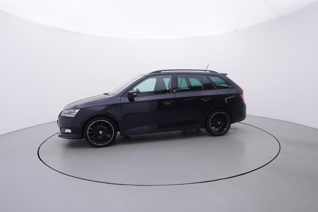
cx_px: 159
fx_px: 199
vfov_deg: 56.2
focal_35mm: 22
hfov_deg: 77.3
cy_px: 106
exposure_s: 1/80
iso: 200
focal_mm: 15
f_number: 5
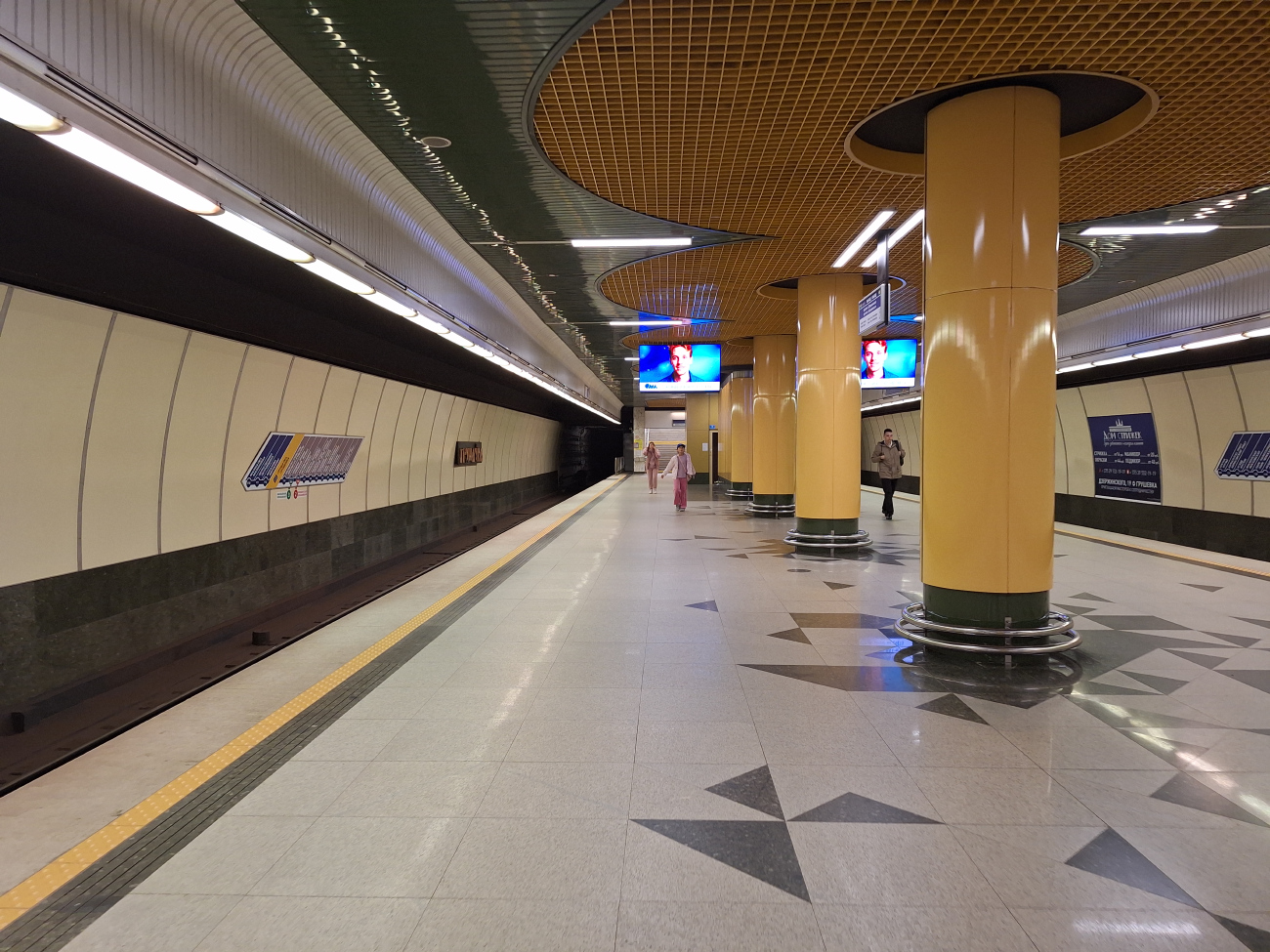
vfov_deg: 58.9
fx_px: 844
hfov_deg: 73.9
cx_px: 635
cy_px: 476
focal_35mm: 23
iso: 160
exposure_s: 1/50
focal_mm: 5.54
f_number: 1.8
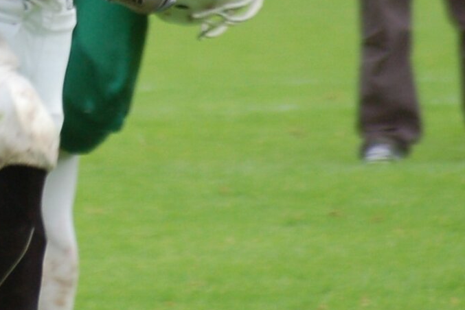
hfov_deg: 1.4
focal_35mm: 1459
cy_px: 73
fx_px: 18853
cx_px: -10
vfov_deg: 0.9
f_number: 5.6
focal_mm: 300
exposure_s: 1/500
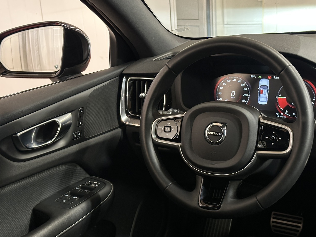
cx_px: 178
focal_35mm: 55
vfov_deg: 26.6
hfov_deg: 34.9
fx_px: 502
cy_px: 130
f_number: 1.78
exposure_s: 1/31
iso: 400
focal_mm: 6.86
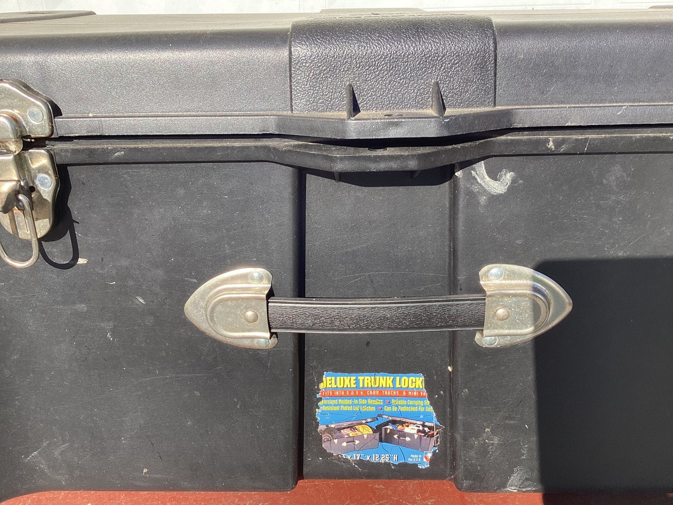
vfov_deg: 45.4
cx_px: 336
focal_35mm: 31
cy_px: 252
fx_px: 603
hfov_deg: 58.3
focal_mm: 3.3
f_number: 2.4
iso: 25
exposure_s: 1/471
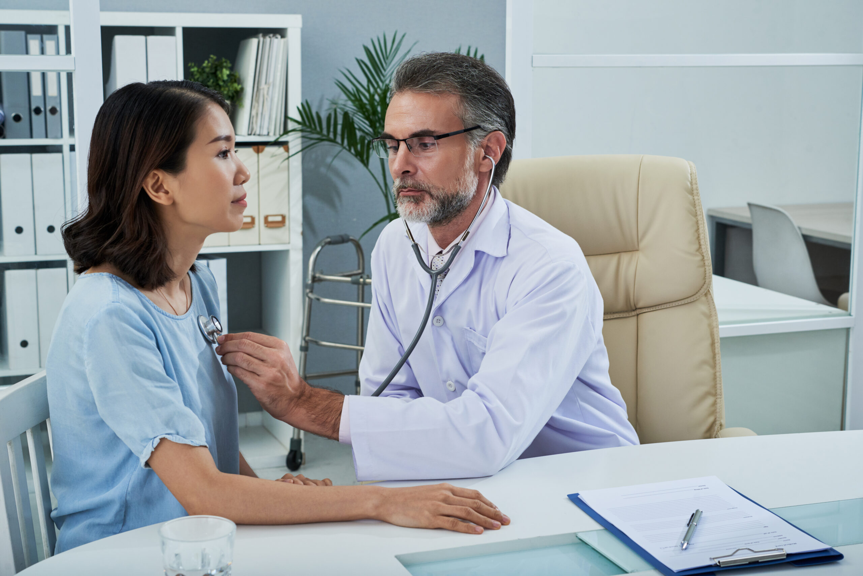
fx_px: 1439
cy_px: 288
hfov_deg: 33.4
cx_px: 432
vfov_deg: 22.6
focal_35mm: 60
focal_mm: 60
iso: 500
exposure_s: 1/250
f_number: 8
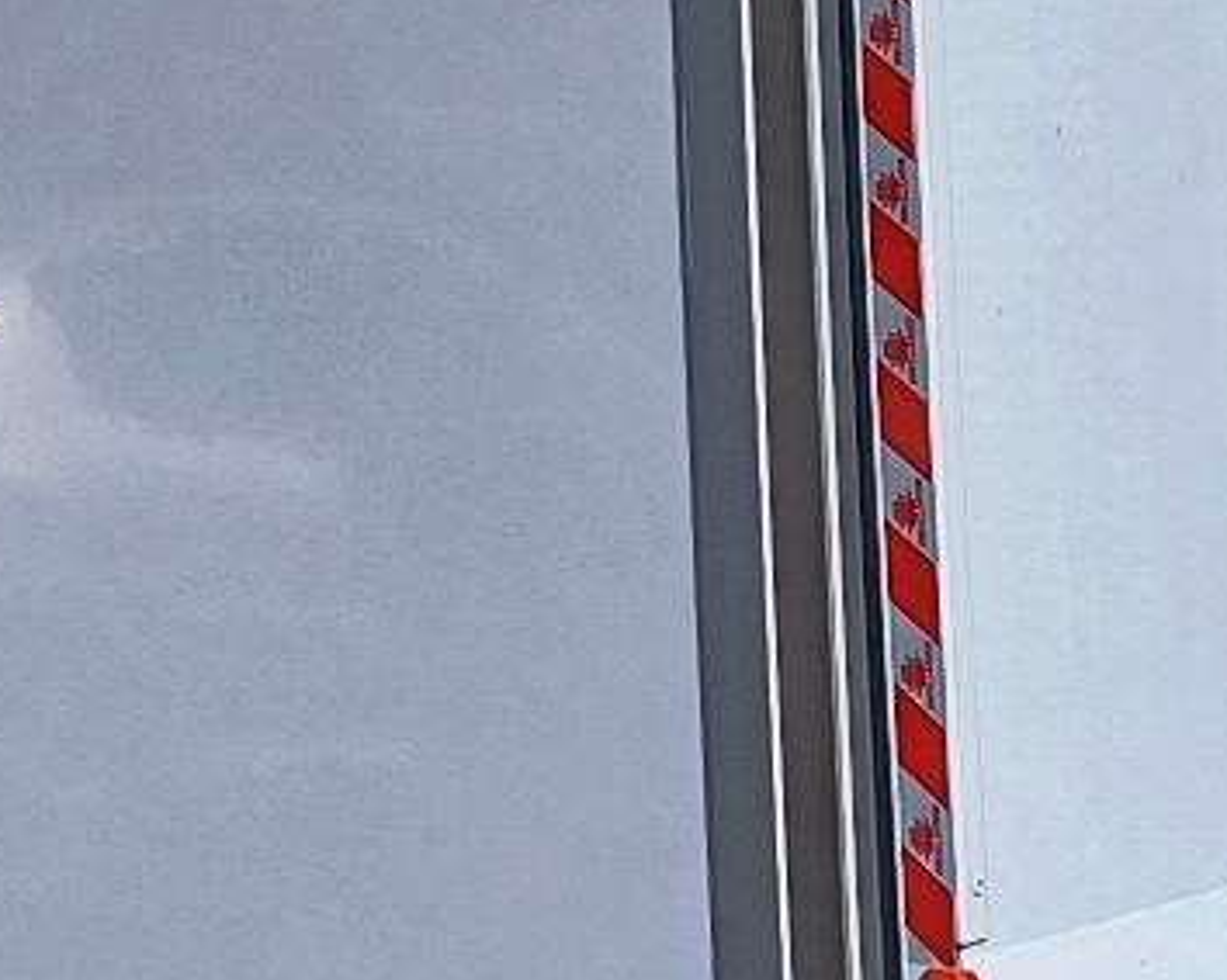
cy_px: -100
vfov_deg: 11.0
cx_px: -357
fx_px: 5010
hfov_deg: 13.5
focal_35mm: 138
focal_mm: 4.65
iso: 50
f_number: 1.8
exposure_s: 1/2959
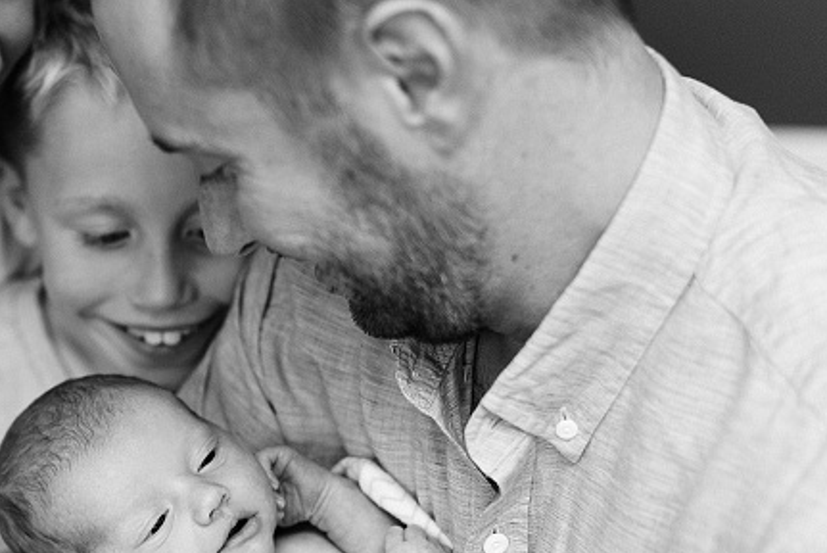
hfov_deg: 22.5
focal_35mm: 89
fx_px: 2046
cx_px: 155
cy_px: 429
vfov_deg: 15.3
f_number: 2
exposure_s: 1/250
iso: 800
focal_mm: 50
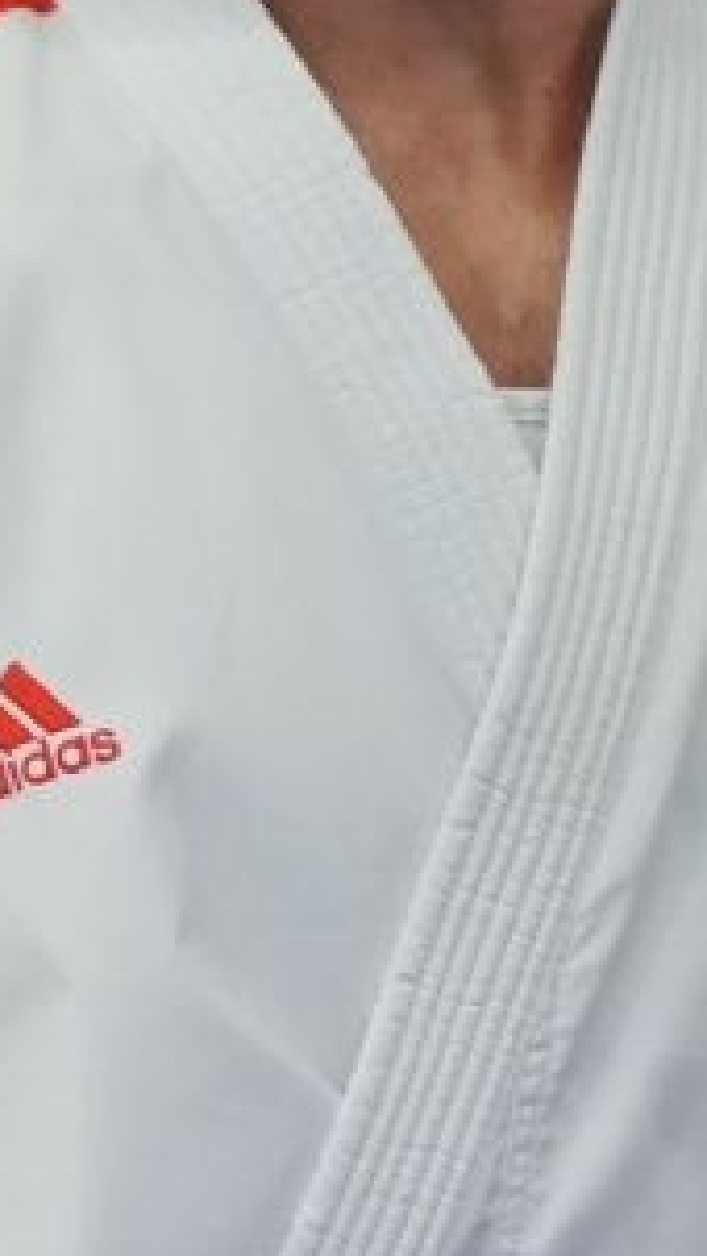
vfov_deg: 1.2
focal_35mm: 1839
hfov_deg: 0.7
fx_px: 61255
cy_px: 907
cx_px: -2038
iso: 1600
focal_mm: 197
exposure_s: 1/1000
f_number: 2.8
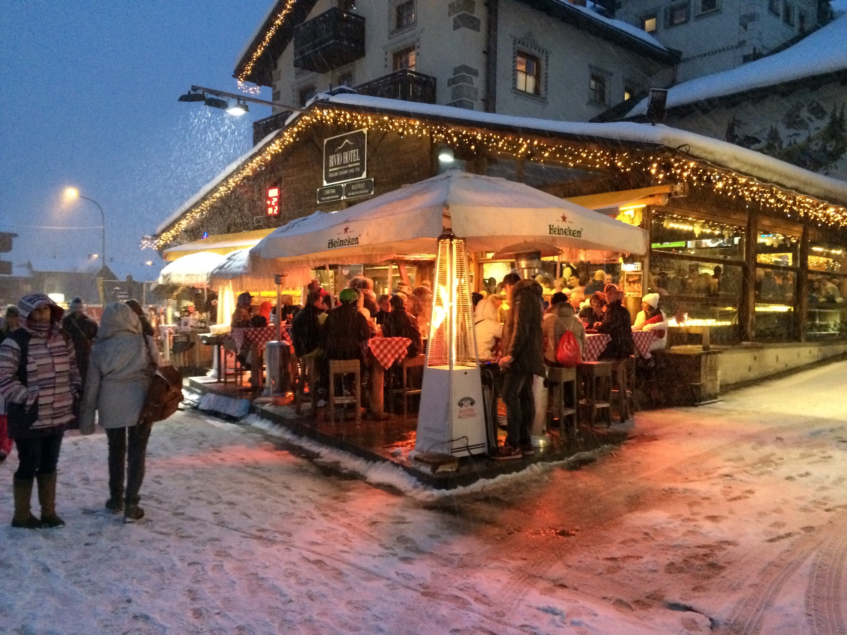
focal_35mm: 29
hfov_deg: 61.7
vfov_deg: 48.2
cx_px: 424
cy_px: 318
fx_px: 710
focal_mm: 4.15
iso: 400
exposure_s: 1/17
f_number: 2.2
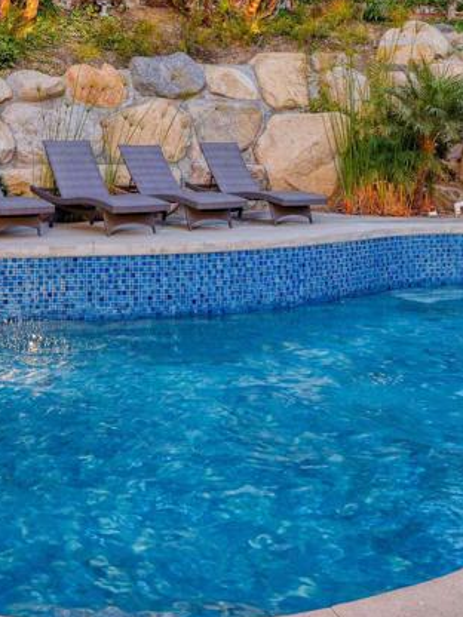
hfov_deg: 31.9
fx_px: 803
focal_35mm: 45
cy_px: 143
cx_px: 156
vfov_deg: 40.7
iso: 200
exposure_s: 1/20
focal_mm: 19
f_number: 5.6
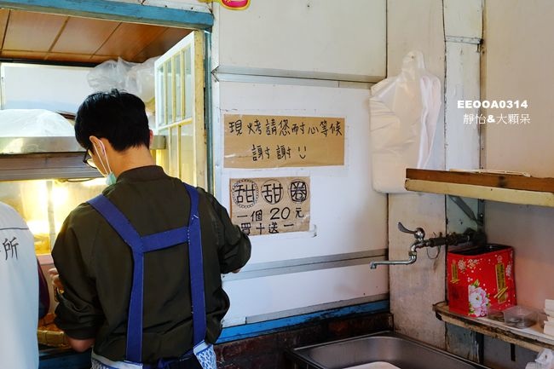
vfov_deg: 36.9
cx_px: 277
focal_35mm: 36
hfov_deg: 53.1
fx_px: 554
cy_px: 184
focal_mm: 13.34
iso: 640
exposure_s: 1/40
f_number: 2.8
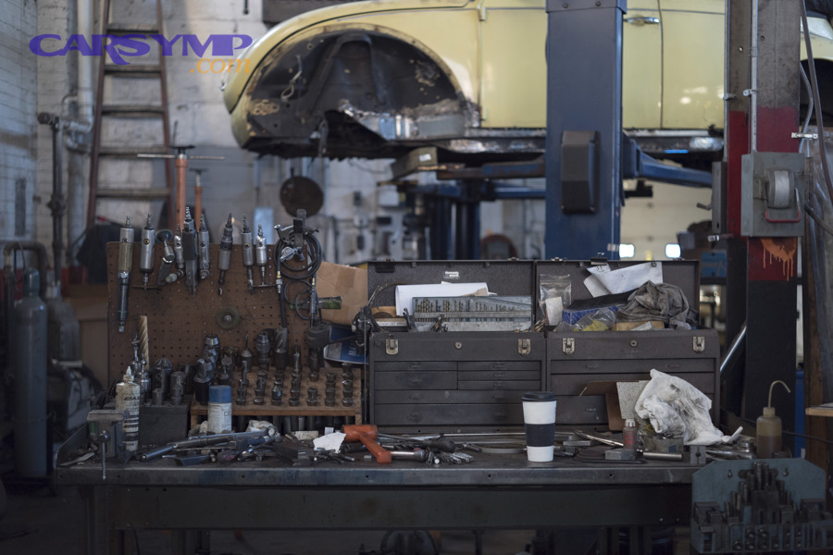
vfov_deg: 27.0
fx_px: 1157
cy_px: 278
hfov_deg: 39.6
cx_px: 416
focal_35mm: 50
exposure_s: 1/100
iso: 2000
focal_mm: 50
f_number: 2.2
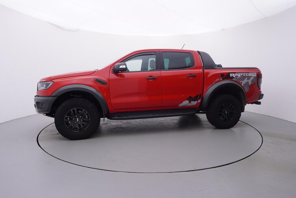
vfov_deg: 56.2
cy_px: 99
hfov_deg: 77.3
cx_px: 148
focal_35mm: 22
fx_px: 185
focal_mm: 15
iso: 200
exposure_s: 1/80
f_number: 5
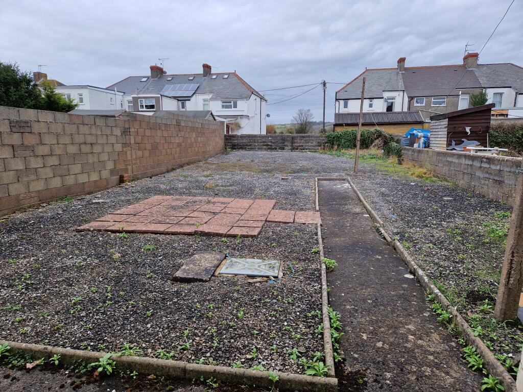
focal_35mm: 23
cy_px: 196
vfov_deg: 58.9
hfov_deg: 73.9
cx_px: 262
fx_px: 347
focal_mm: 5.4
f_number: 1.8
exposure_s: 1/180
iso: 50
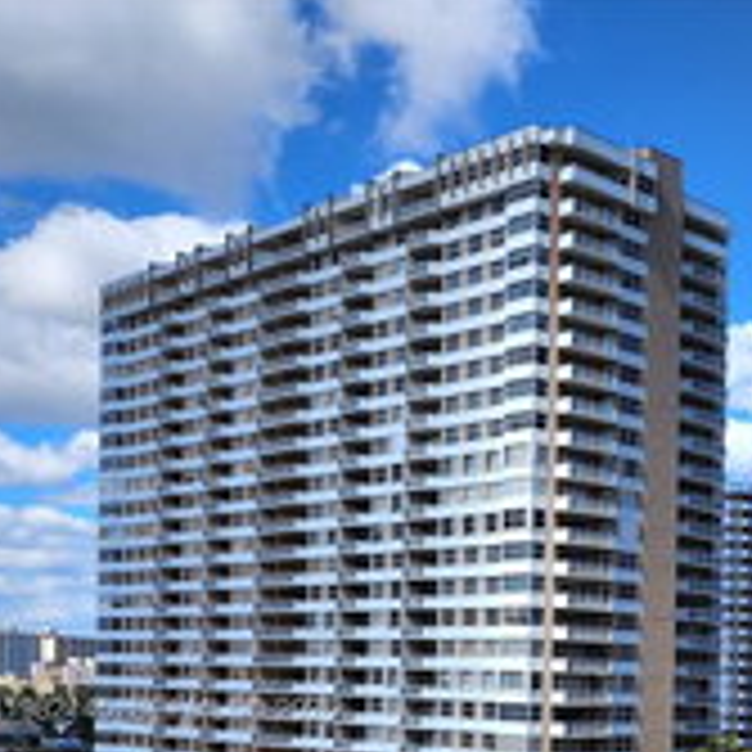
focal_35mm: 52
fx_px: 1278
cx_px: 925
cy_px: 711
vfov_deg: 30.9
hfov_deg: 28.2
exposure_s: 1/2500
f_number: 1.8
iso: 12
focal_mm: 6.4
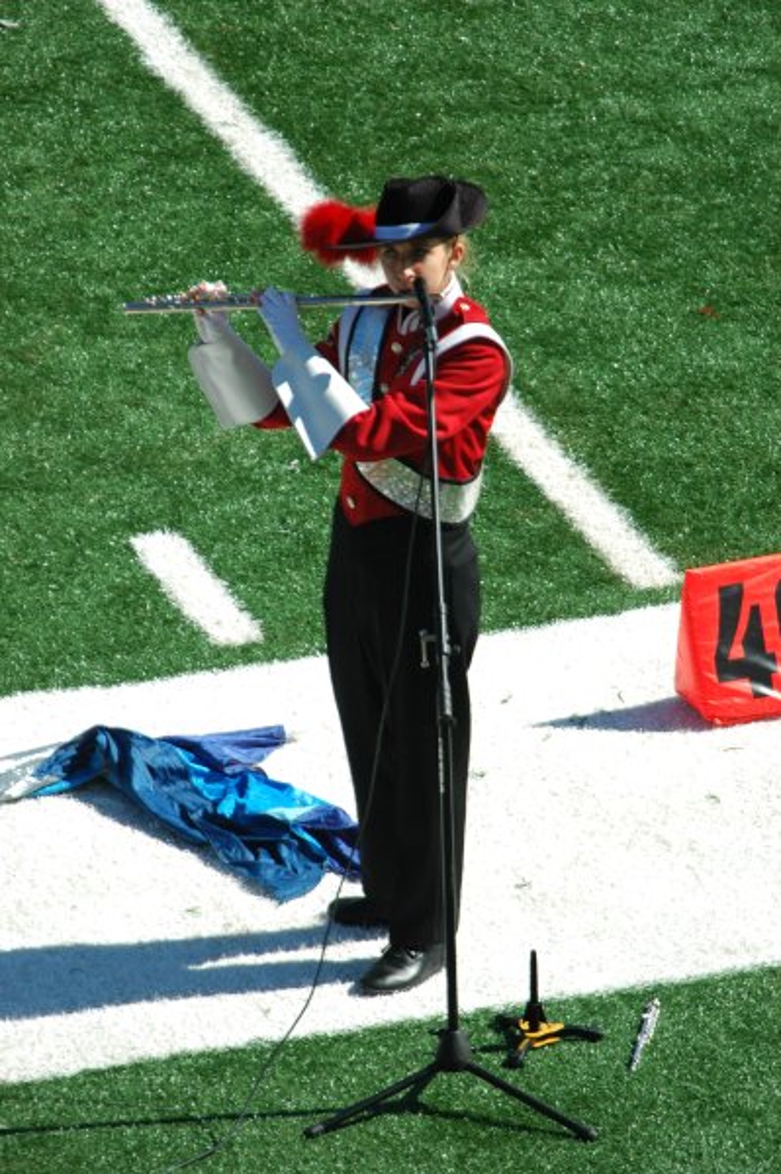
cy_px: 587
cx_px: 390
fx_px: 19557
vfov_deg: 3.4
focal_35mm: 600
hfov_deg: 2.3
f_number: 6.3
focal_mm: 400
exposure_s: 1/500
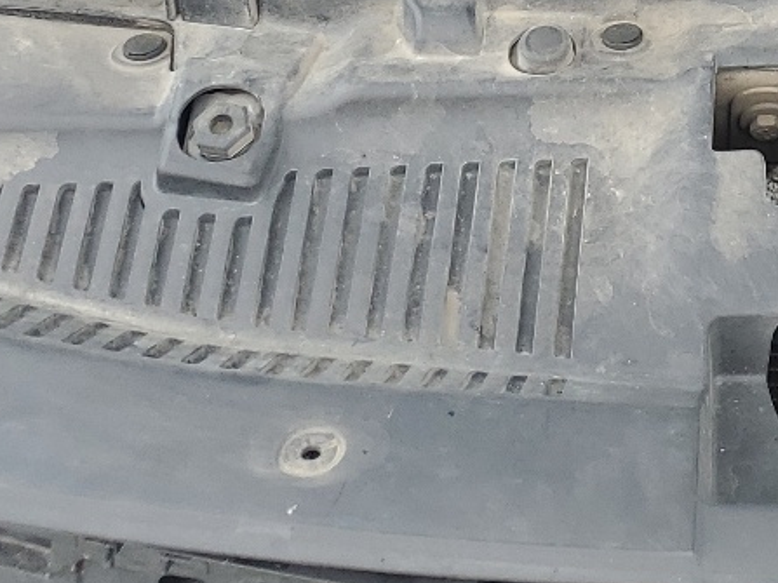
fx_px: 2090
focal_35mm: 93
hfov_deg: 19.9
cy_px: -254
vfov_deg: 14.9
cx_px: 921
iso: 50
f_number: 1.5
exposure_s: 1/323
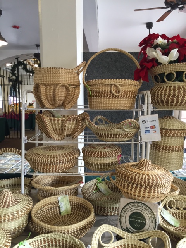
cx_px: 93
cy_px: 124
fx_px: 208
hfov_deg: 48.2
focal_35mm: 29
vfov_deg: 61.7
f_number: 2.2
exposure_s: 1/30
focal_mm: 4.15
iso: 64
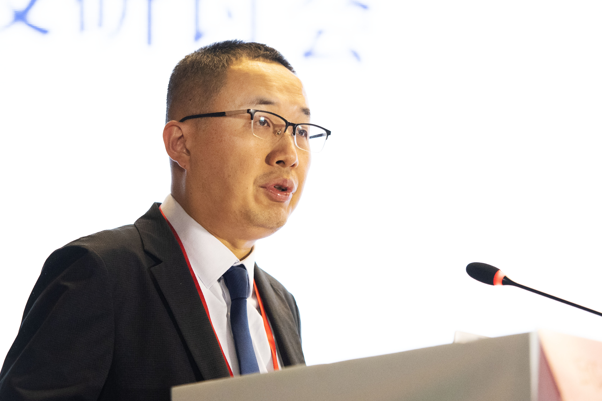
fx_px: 3110
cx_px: 312
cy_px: 206
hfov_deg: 11.1
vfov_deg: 7.4
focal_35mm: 186
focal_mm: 140
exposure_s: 1/1250
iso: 6400
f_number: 2.8
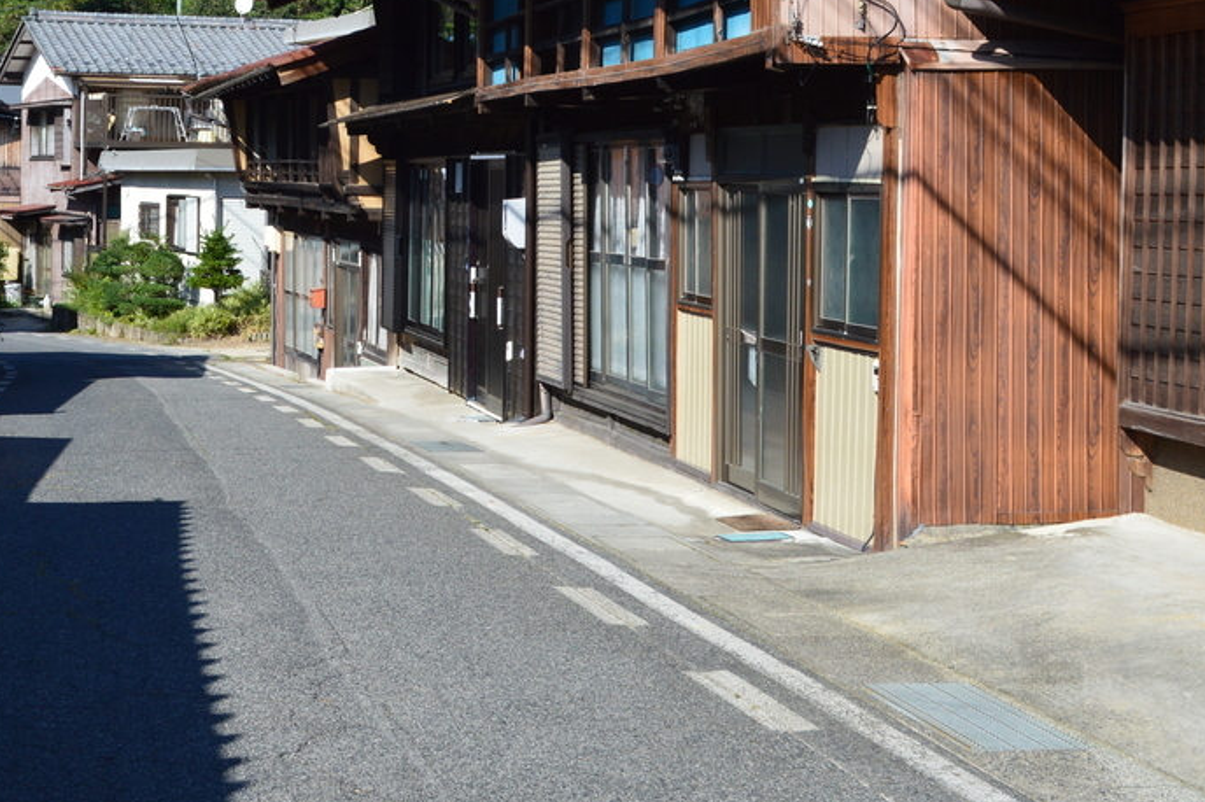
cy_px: 224
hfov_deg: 29.4
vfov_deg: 19.9
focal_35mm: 68
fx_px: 2275
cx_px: 368
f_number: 11
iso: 400
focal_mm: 26
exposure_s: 1/320
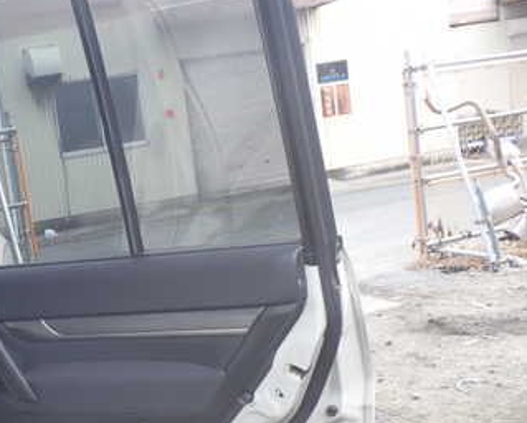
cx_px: 78
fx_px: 859
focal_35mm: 55
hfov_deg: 32.8
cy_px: 273
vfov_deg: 27.5
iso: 100
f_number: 3.2
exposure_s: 1/100
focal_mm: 5.4
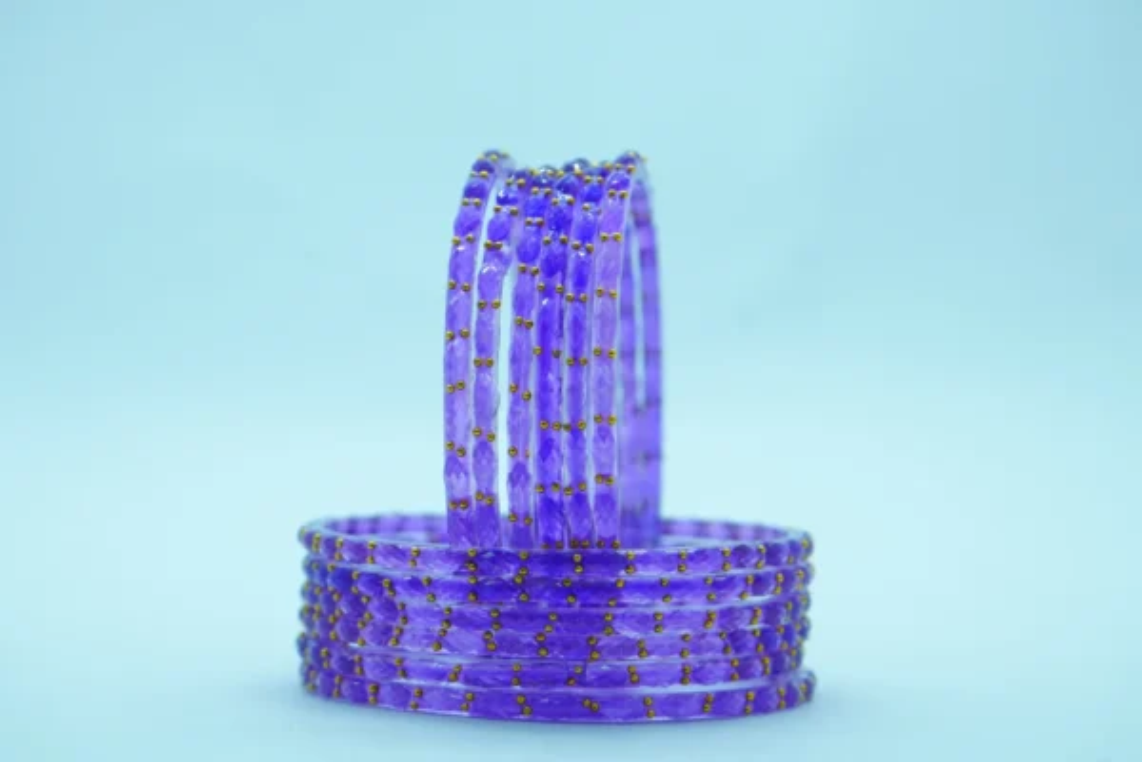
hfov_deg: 23.4
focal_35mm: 87
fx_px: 2760
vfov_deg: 15.7
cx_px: 571
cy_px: 381
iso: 640
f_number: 6.3
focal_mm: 58
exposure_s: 1/250
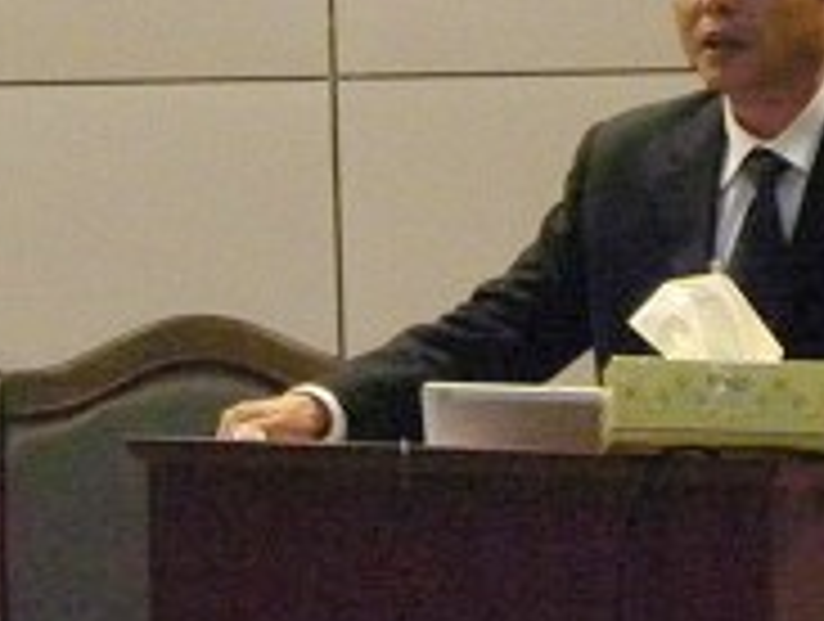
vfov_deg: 1.8
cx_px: 126
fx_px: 19272
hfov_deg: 2.4
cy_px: 27
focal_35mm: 808
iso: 800
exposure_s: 1/28.8
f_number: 4.5
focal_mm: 44
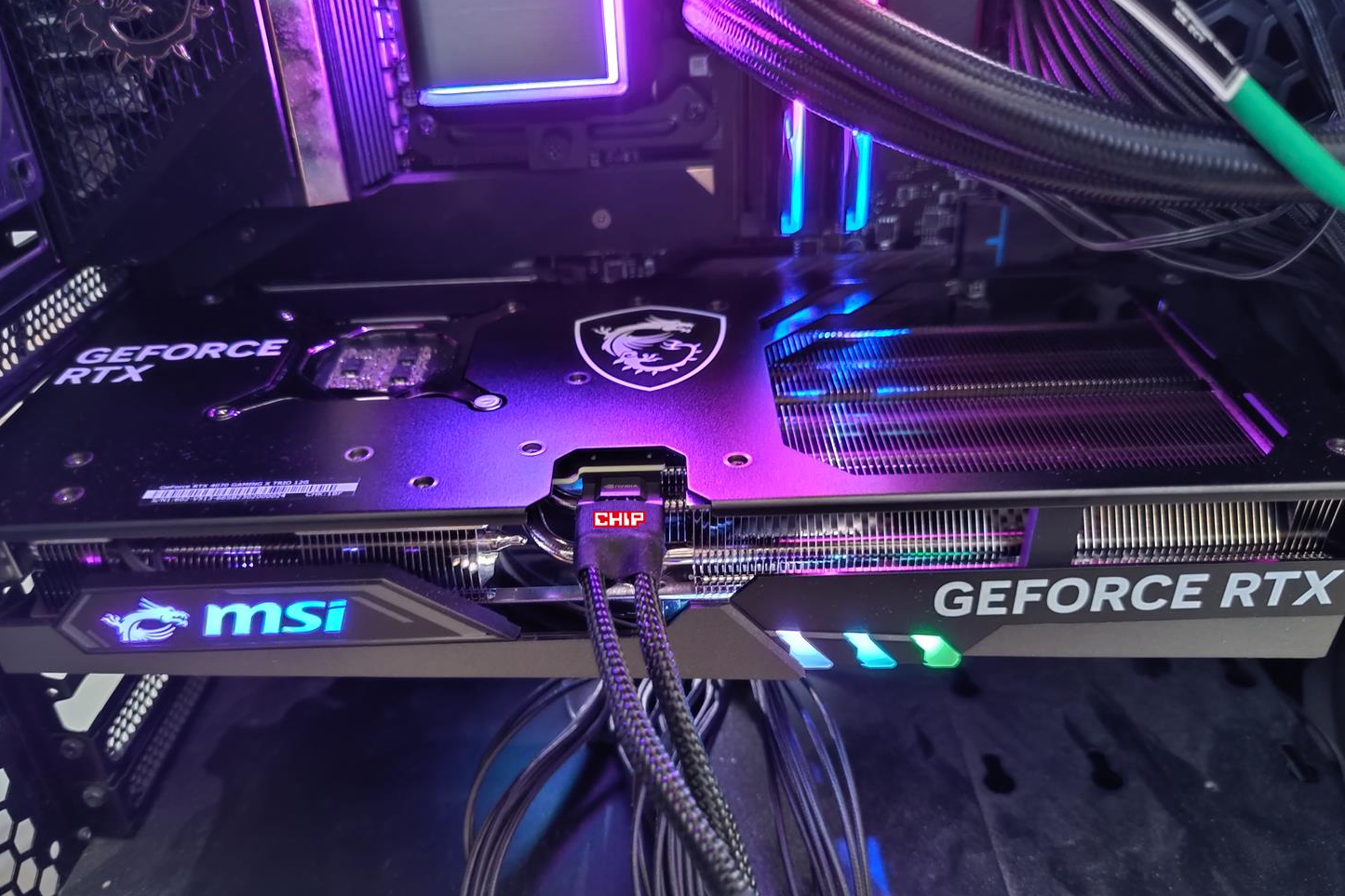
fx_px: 1009
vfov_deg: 47.8
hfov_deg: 67.4
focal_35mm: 27
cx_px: 651
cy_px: 512
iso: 780
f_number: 1.85
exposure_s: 1/9
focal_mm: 6.78
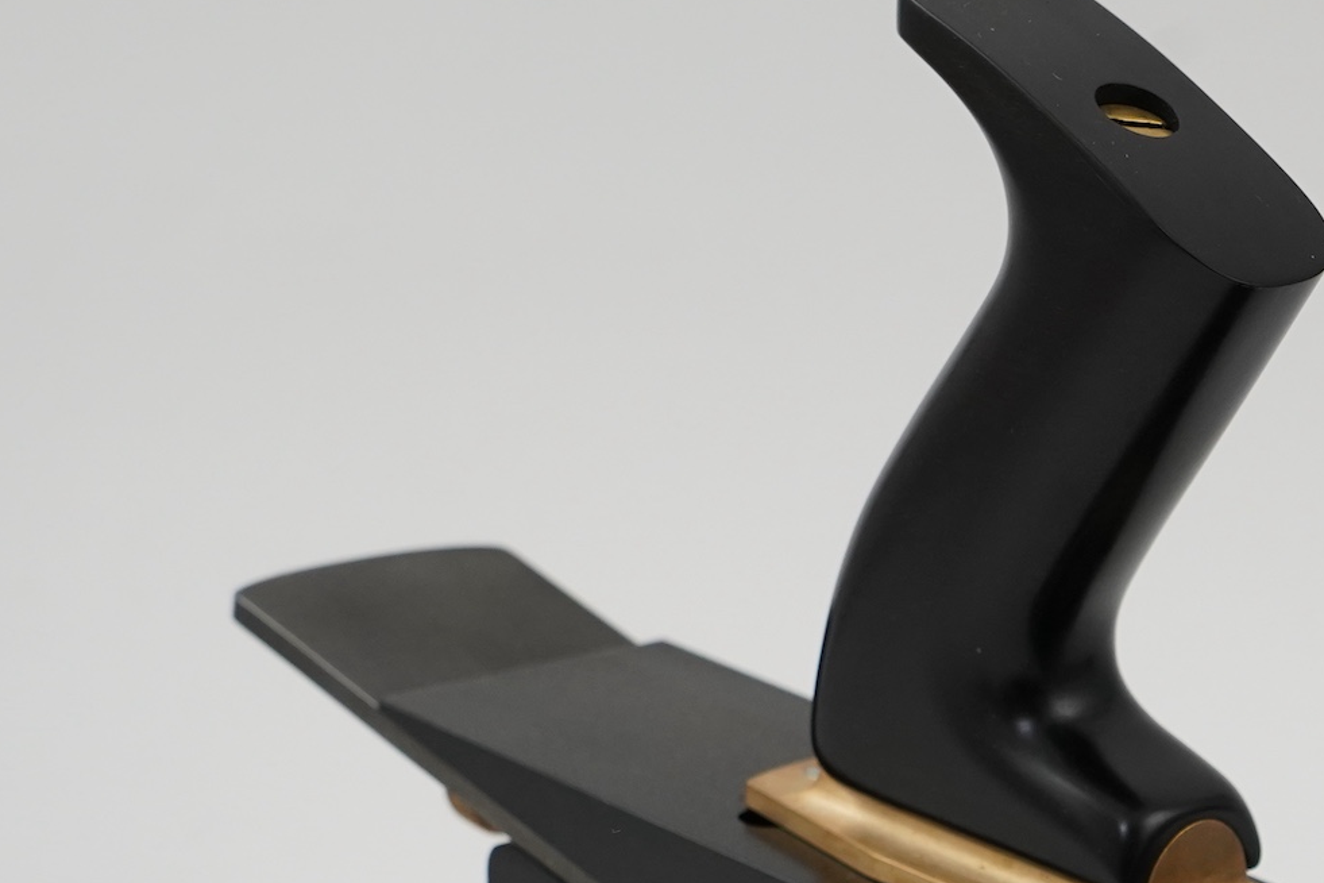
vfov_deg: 12.3
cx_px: 1499
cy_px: 1085
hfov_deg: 18.0
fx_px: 4008
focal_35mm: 109
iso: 1250
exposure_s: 1/125
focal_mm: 39
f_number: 7.1
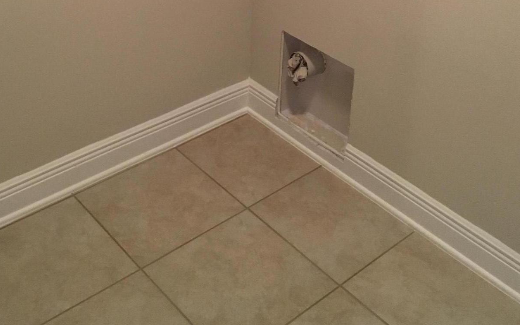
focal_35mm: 51
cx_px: 246
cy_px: -69
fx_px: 723
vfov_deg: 23.1
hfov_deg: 39.6
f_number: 2.2
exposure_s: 1/30
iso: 160
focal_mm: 4.15
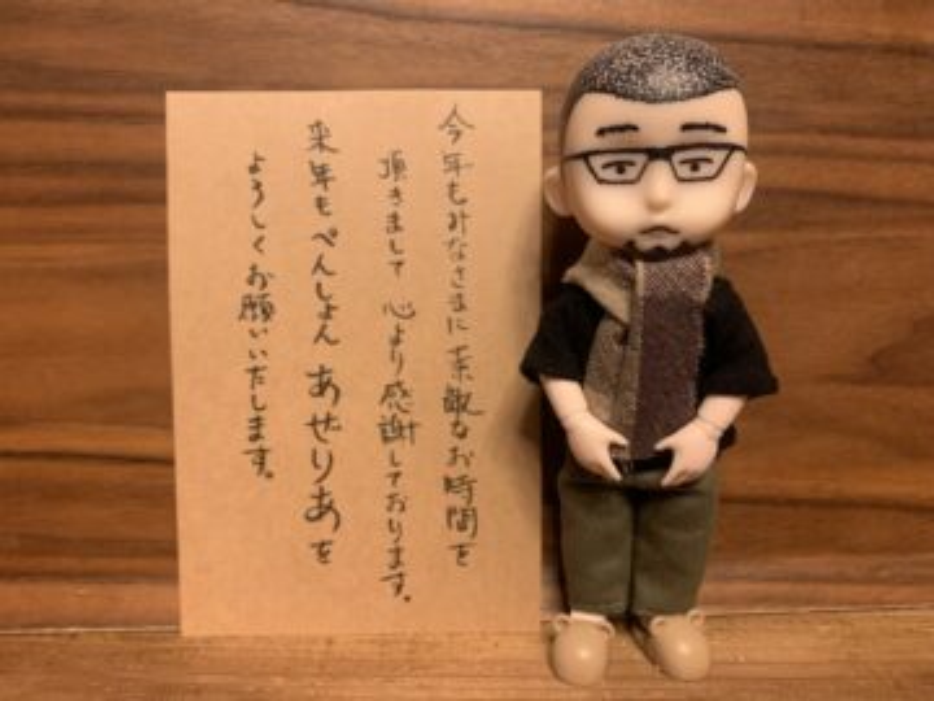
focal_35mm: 26
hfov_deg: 67.3
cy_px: 350
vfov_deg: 53.1
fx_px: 702
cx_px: 467
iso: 320
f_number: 1.8
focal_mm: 4.25
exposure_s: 1/50
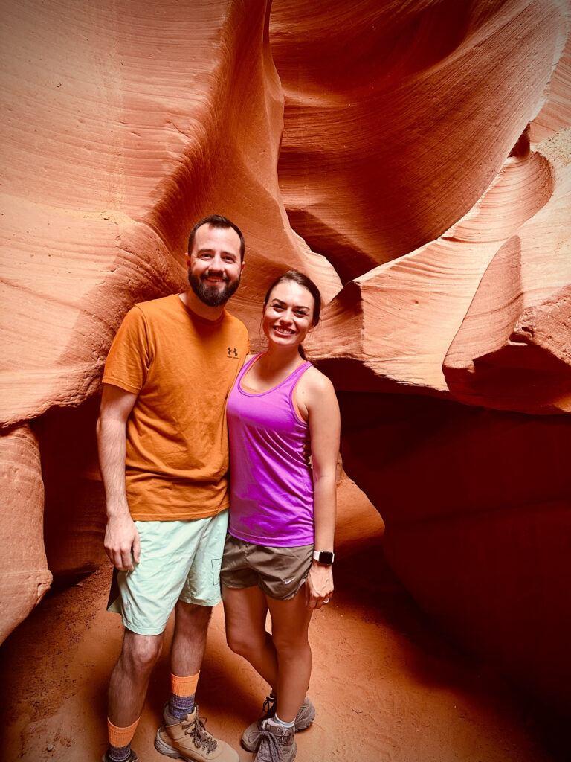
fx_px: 528
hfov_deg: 56.8
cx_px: 286
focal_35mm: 24
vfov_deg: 71.6
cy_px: 381
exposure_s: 1/60
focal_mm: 6.86
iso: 250
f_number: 1.78
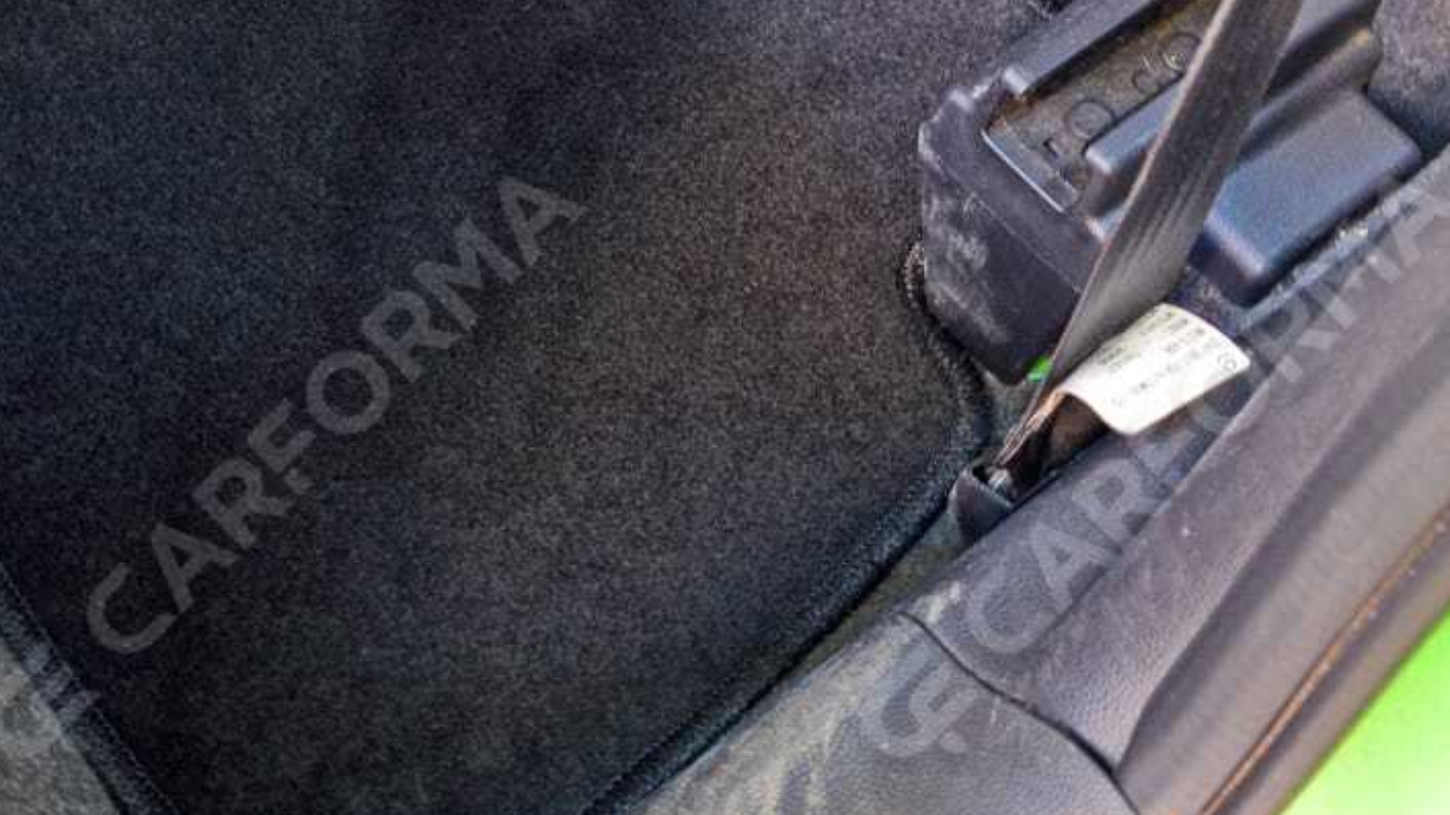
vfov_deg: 21.1
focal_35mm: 56
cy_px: 118
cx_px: 407
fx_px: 2153
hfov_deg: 36.6
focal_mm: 18
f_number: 5.6
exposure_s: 1/8
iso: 800
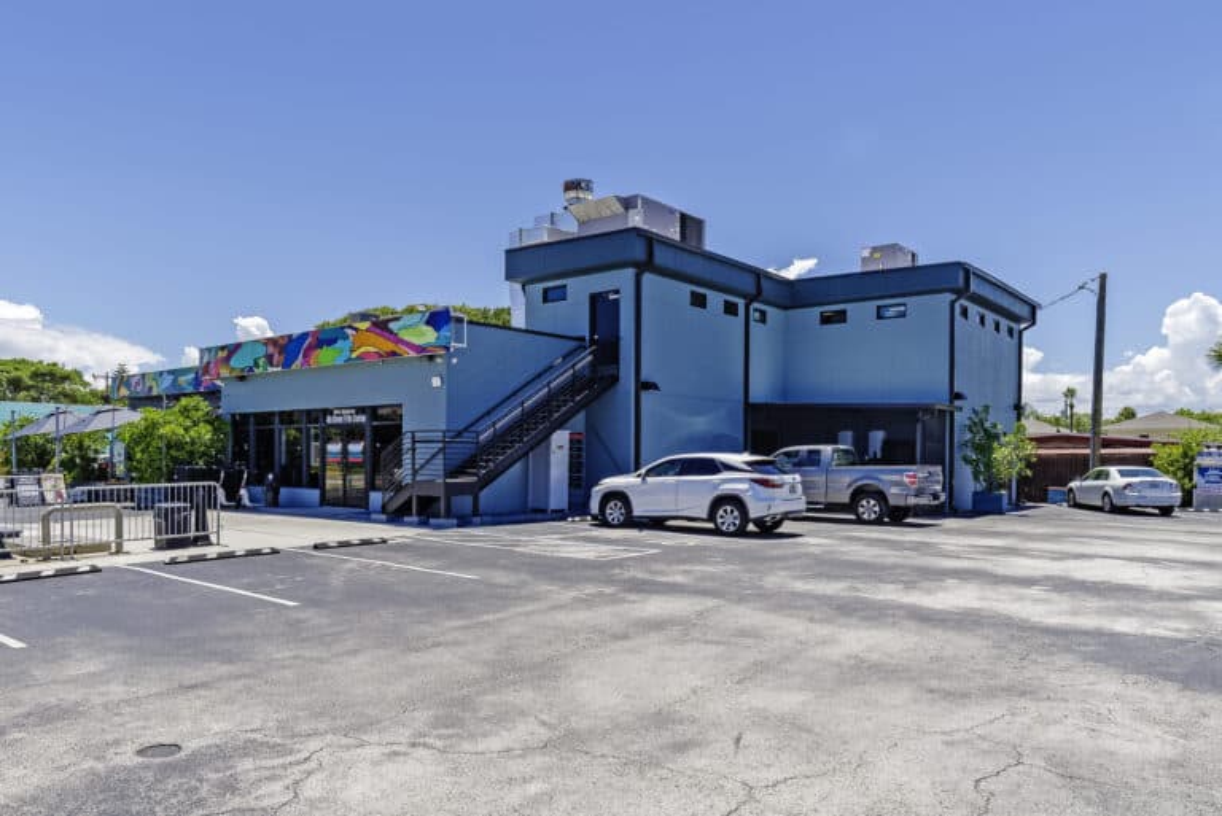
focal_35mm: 15
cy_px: 408
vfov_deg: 77.4
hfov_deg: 100.4
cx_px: 611
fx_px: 509
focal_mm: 15
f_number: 8
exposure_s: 1/250
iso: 200
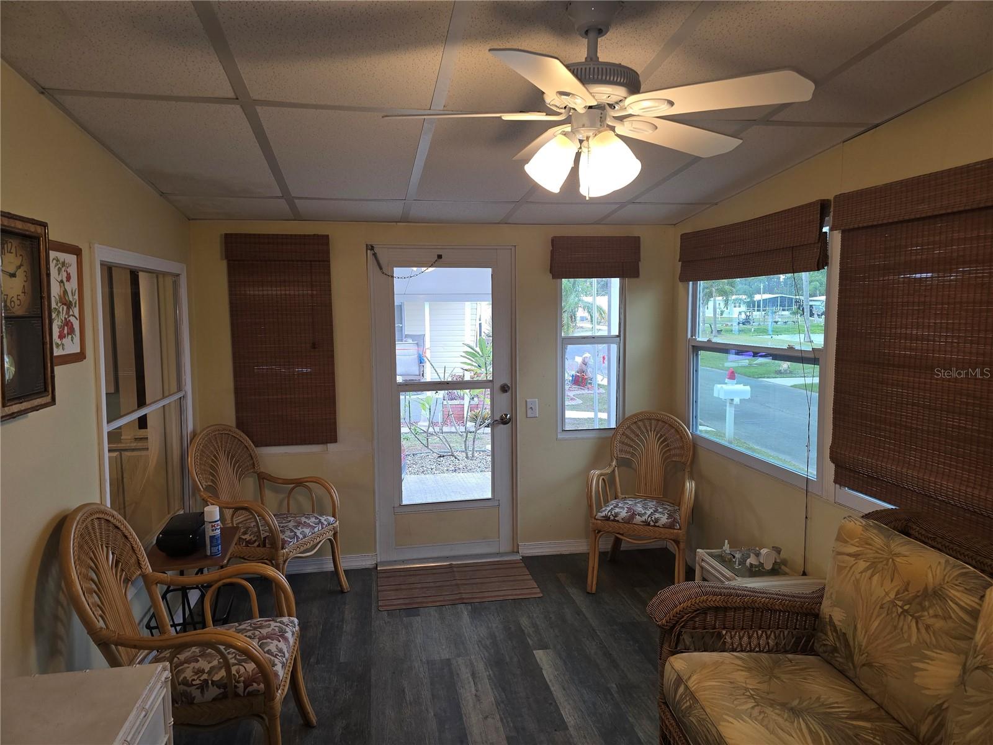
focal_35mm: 23
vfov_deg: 58.9
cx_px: 496
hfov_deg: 73.9
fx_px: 660
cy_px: 372
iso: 50
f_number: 1.7
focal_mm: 6.3
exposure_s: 1/60
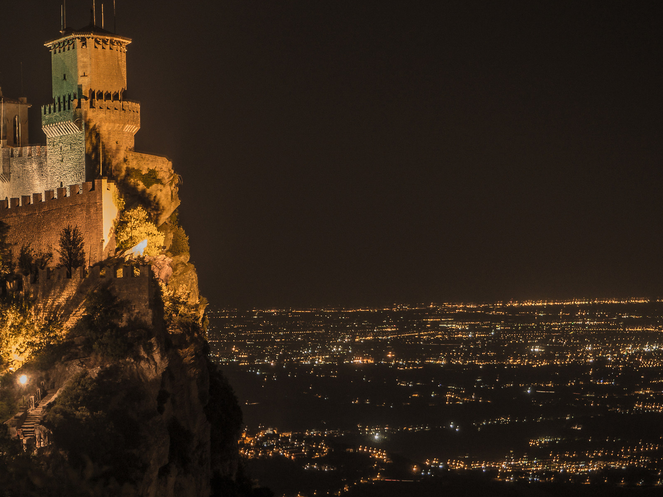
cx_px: 253
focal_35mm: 126
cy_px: 268
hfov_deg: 15.6
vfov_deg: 11.8
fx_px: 2413
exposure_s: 8
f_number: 5.6
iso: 100
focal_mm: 42
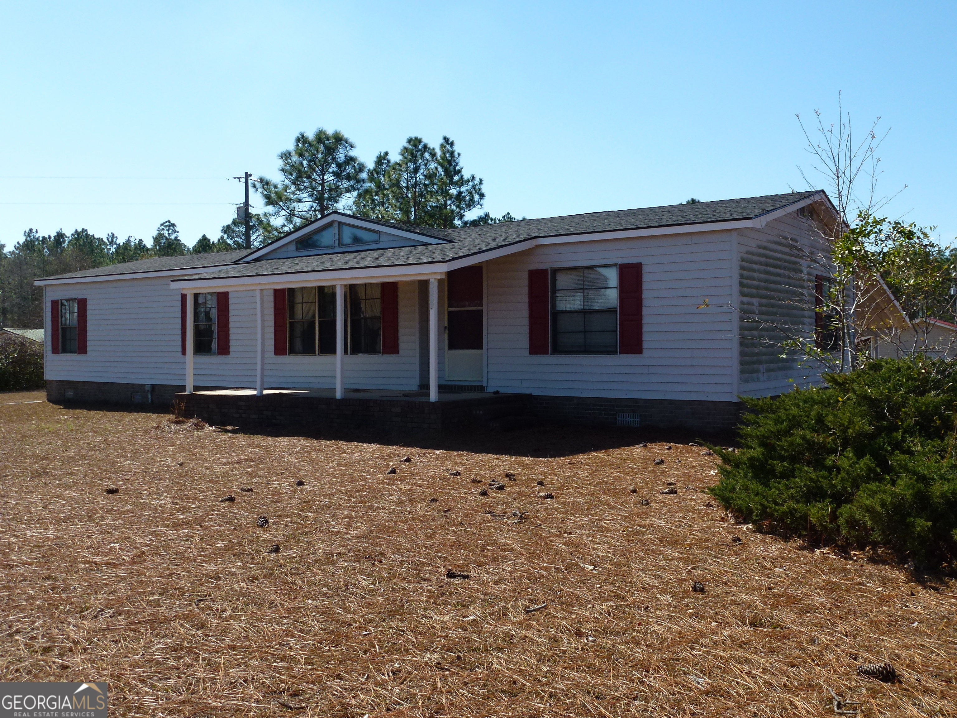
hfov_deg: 60.0
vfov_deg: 46.8
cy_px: 359
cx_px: 478
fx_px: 829
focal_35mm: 30
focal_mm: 5.4
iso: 100
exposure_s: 1/640
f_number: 4
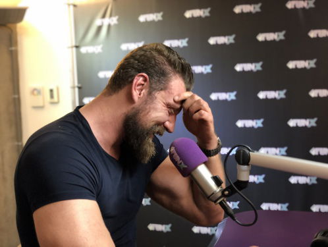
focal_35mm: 52
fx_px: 493
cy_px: 124
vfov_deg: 28.1
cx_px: 164
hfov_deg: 36.8
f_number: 2.4
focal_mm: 6
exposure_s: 1/17
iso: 160
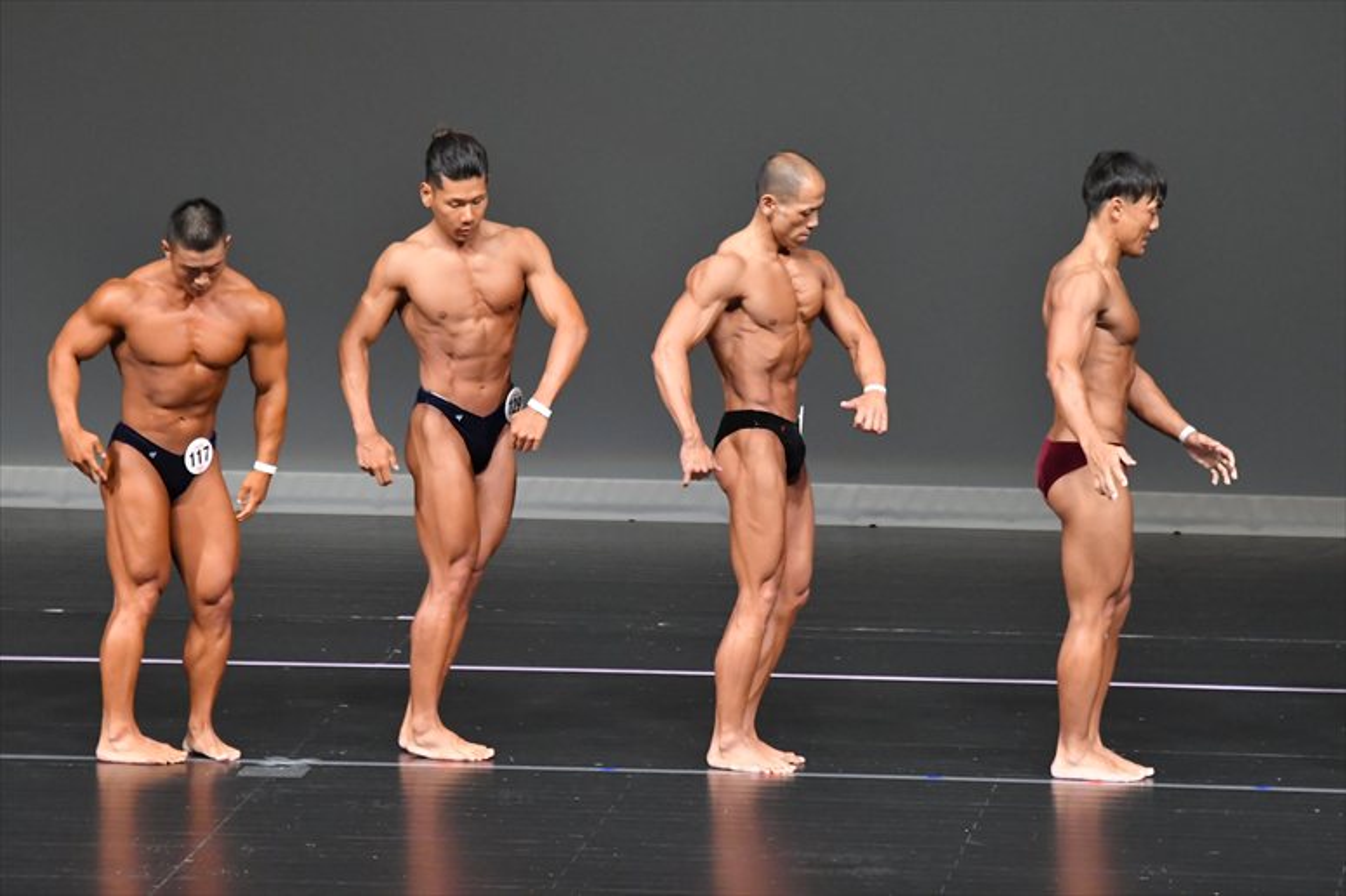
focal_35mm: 285
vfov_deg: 4.8
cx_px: 673
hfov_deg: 7.2
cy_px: 448
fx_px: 10651
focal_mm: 190
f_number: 5.6
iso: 5000
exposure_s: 1/400
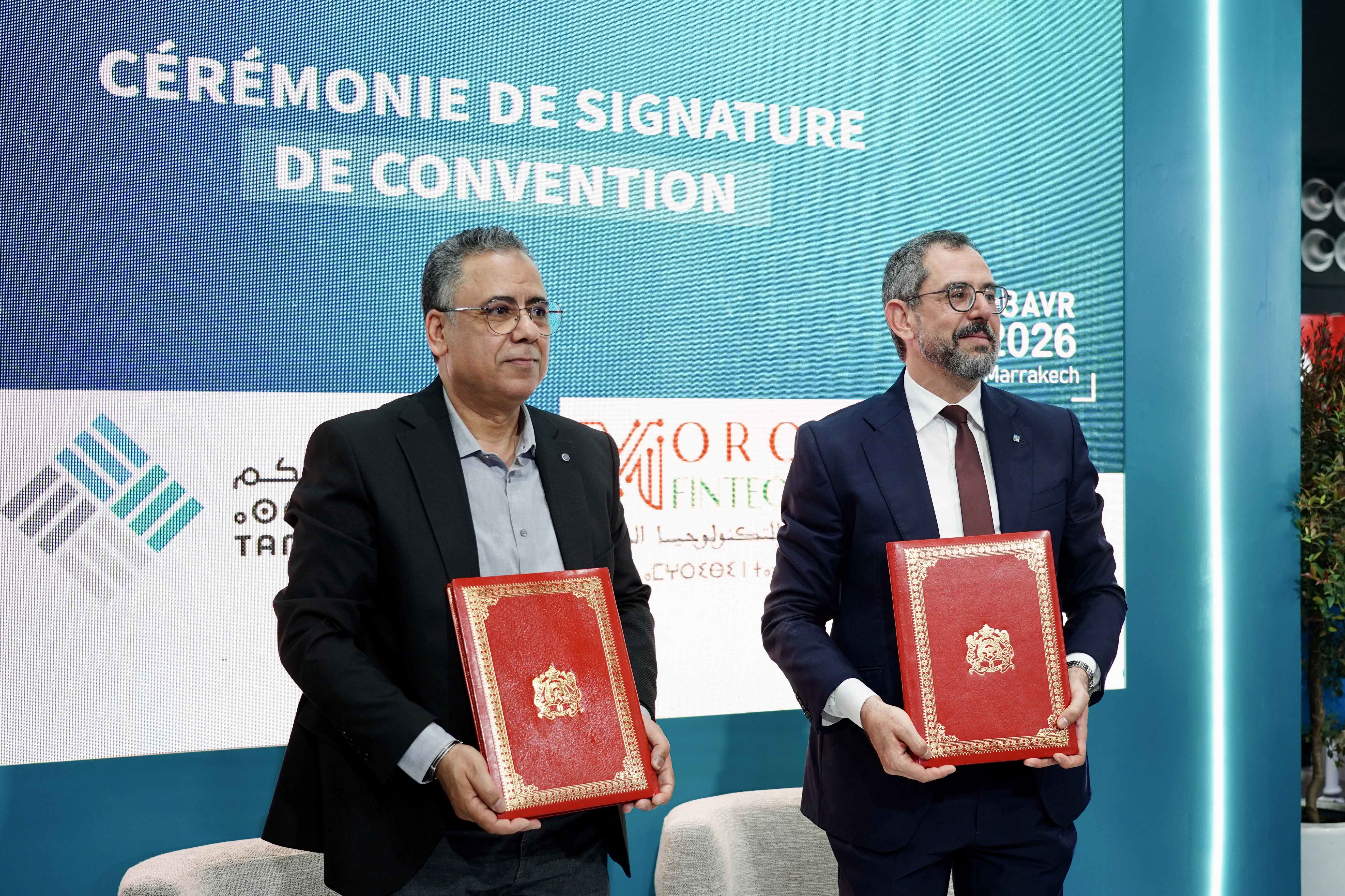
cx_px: 672
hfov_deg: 46.4
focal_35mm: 42
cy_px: 448
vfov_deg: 31.9
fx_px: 1569
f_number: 4
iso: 500
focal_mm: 42
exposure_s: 1/50
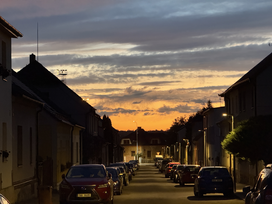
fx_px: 943
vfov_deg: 12.3
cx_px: 136
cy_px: 102
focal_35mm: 120
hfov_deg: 16.4
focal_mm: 15.66
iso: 1600
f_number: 2.8
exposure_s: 1/33
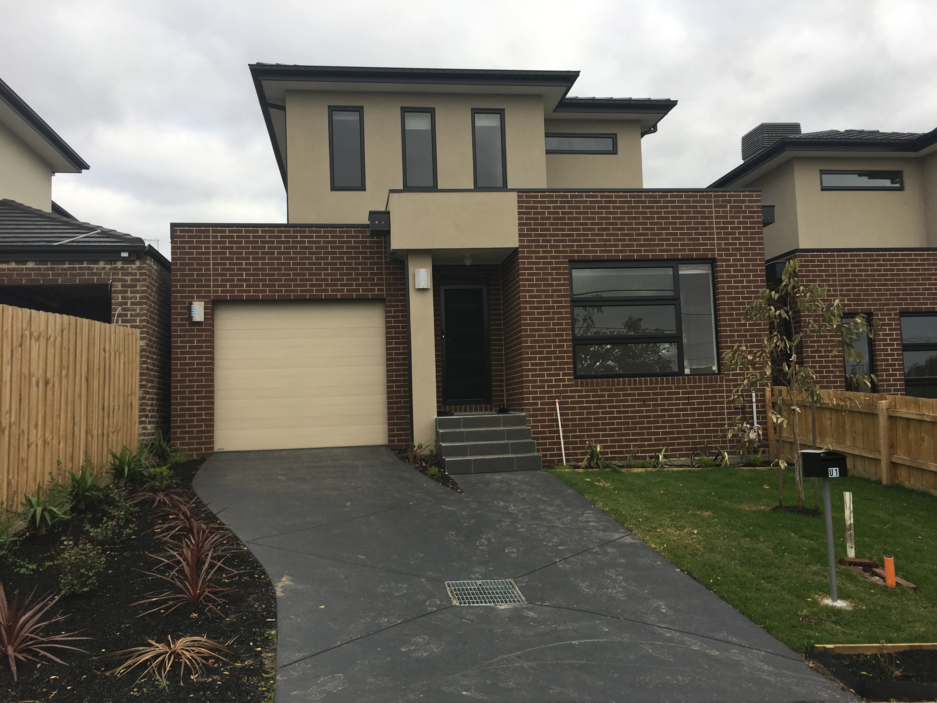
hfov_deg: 61.7
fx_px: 785
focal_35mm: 29
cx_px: 468
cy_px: 352
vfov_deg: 48.2
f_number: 2.2
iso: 25
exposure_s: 1/386
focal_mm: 4.15
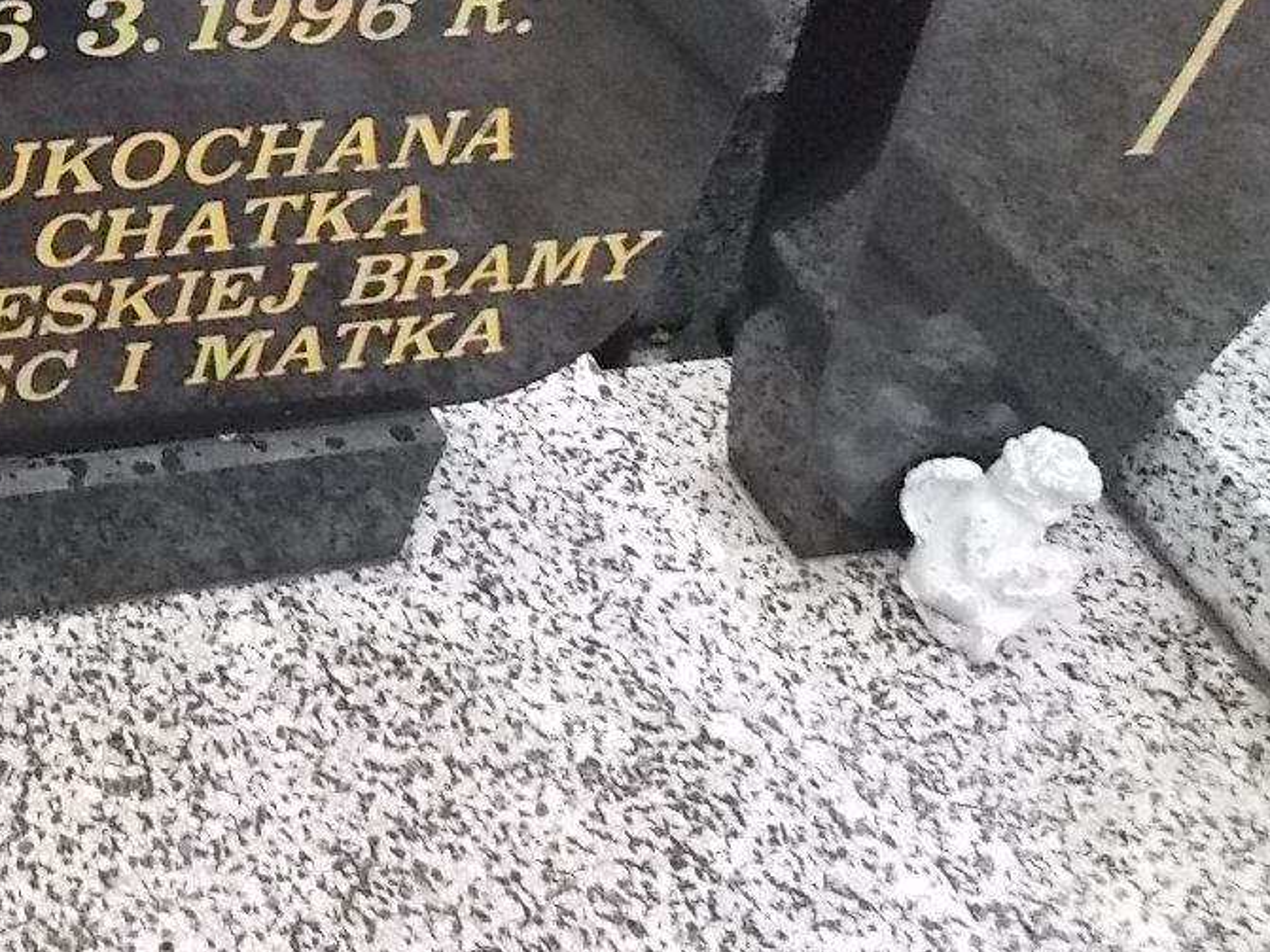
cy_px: -61
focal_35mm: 62
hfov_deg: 28.0
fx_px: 2274
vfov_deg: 22.5
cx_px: -182
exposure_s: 1/250
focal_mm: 4.6
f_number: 8
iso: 400
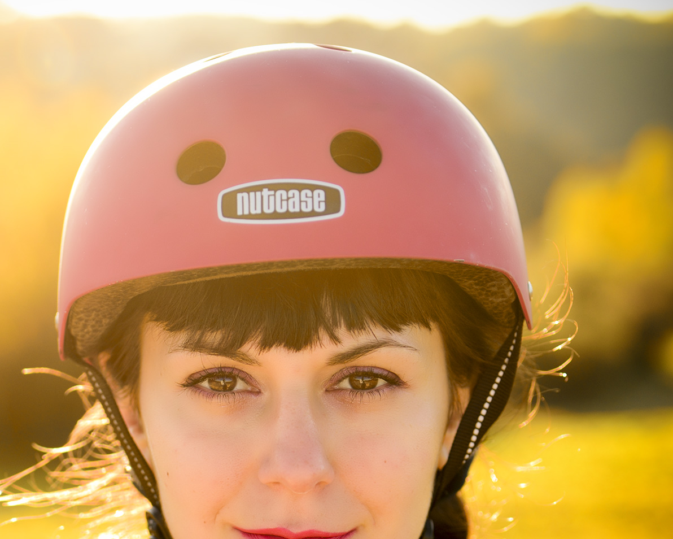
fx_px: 1693
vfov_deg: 17.9
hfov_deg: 22.2
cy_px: 418
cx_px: 149
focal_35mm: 85
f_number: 2.8
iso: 320
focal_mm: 45
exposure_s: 1/1000
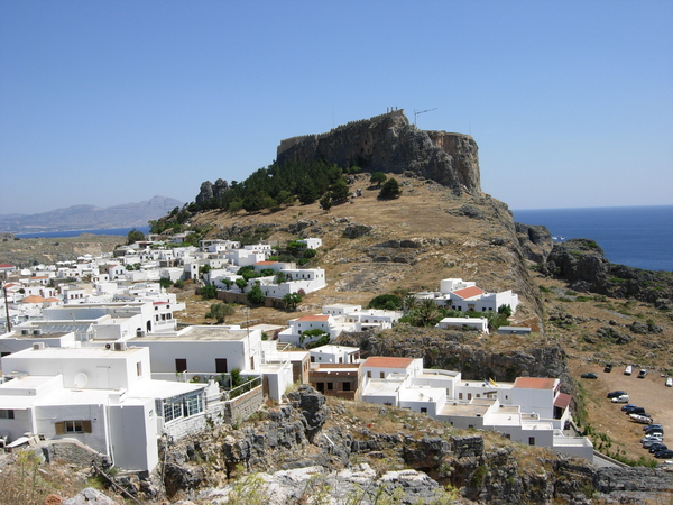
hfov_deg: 51.4
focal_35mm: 36
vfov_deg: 39.7
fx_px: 700
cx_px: 336
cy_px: 252
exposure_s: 1/352
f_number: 6.8
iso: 50
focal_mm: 7.5
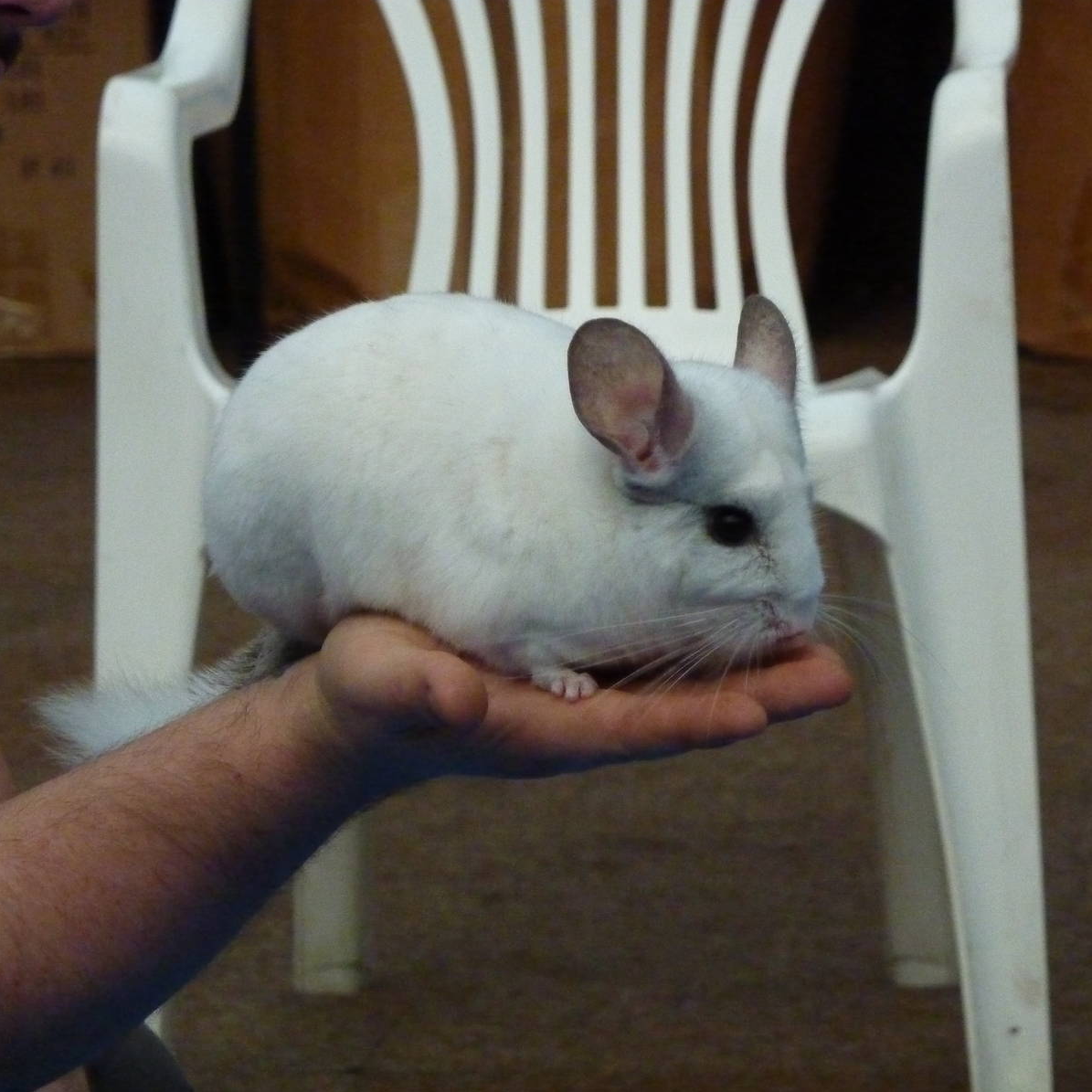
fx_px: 8280
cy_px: 546
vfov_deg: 7.5
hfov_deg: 7.5
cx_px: 670
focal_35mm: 232
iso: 800
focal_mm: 32.1
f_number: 4.5
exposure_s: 1/250
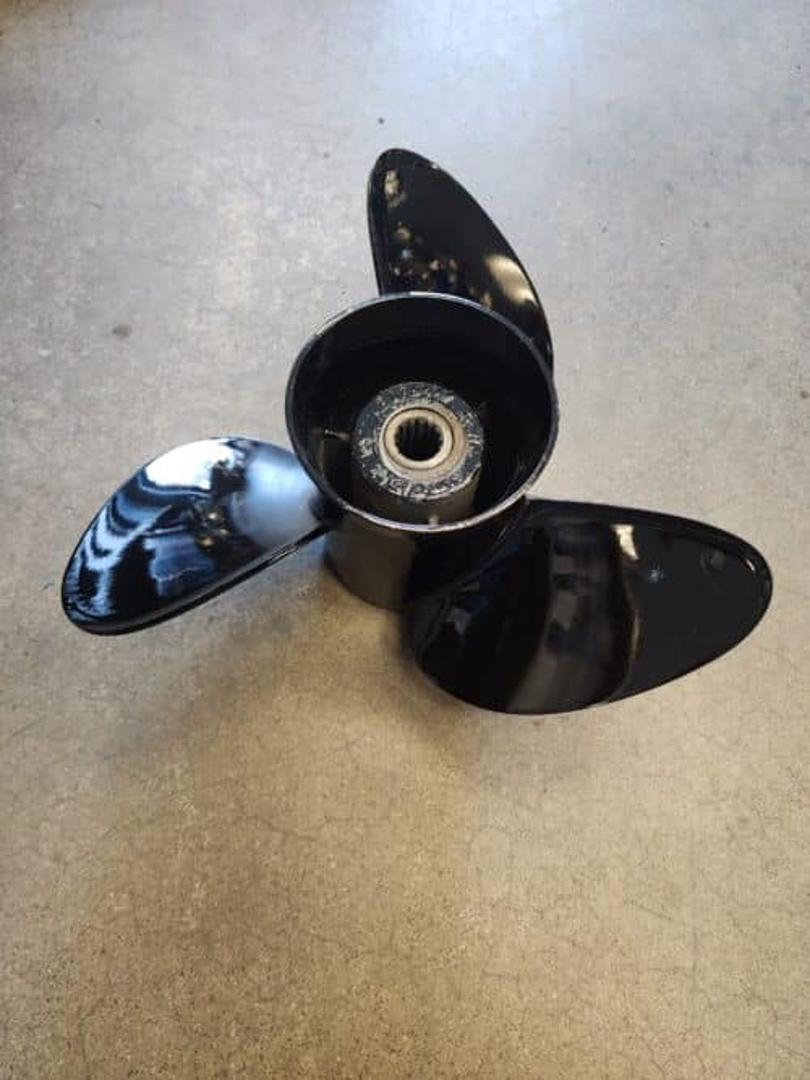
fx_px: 718
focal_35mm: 23
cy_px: 540
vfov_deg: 73.9
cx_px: 405
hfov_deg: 58.9
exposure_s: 1/120
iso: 400
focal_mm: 6.4
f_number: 1.8
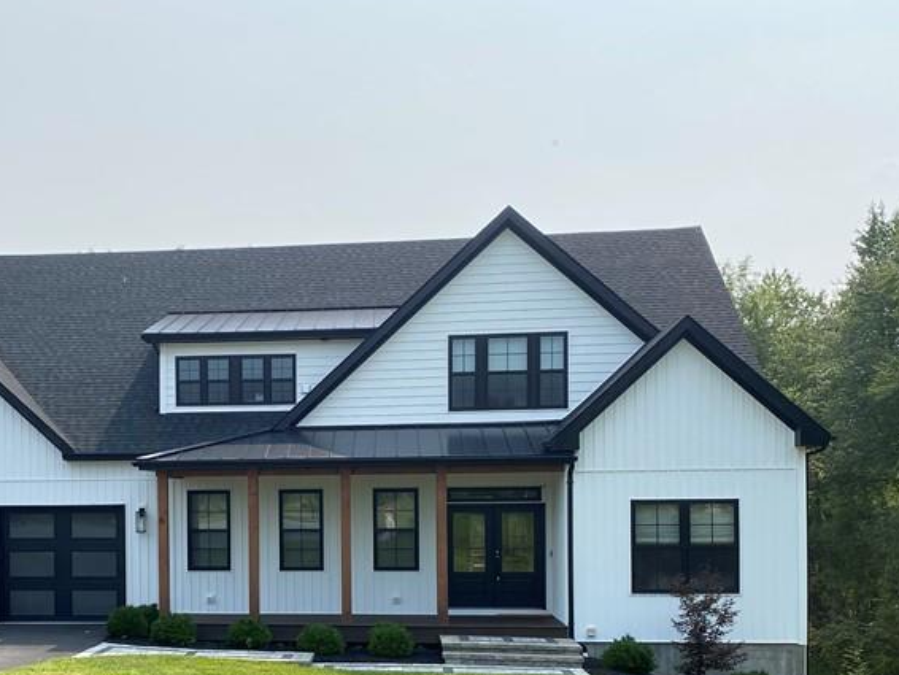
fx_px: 1221
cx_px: 222
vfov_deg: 30.3
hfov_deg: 39.3
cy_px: 521
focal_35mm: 47
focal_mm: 4.25
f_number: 1.8
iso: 32
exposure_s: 1/1330
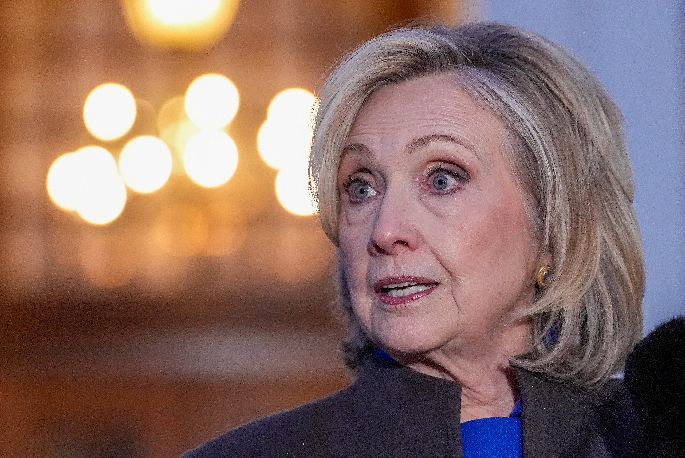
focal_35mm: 198
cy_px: 229
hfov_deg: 10.4
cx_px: 342
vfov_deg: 7.0
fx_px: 3771
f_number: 2.8
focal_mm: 132
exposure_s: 1/640
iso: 5000
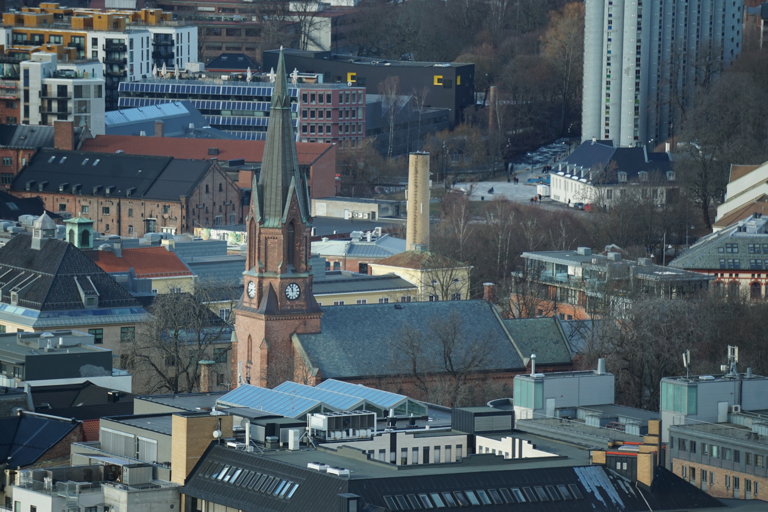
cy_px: 256
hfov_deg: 8.4
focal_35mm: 246
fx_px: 5248
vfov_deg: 5.6
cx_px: 384
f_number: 6.3
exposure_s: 1/320
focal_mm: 164
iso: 320
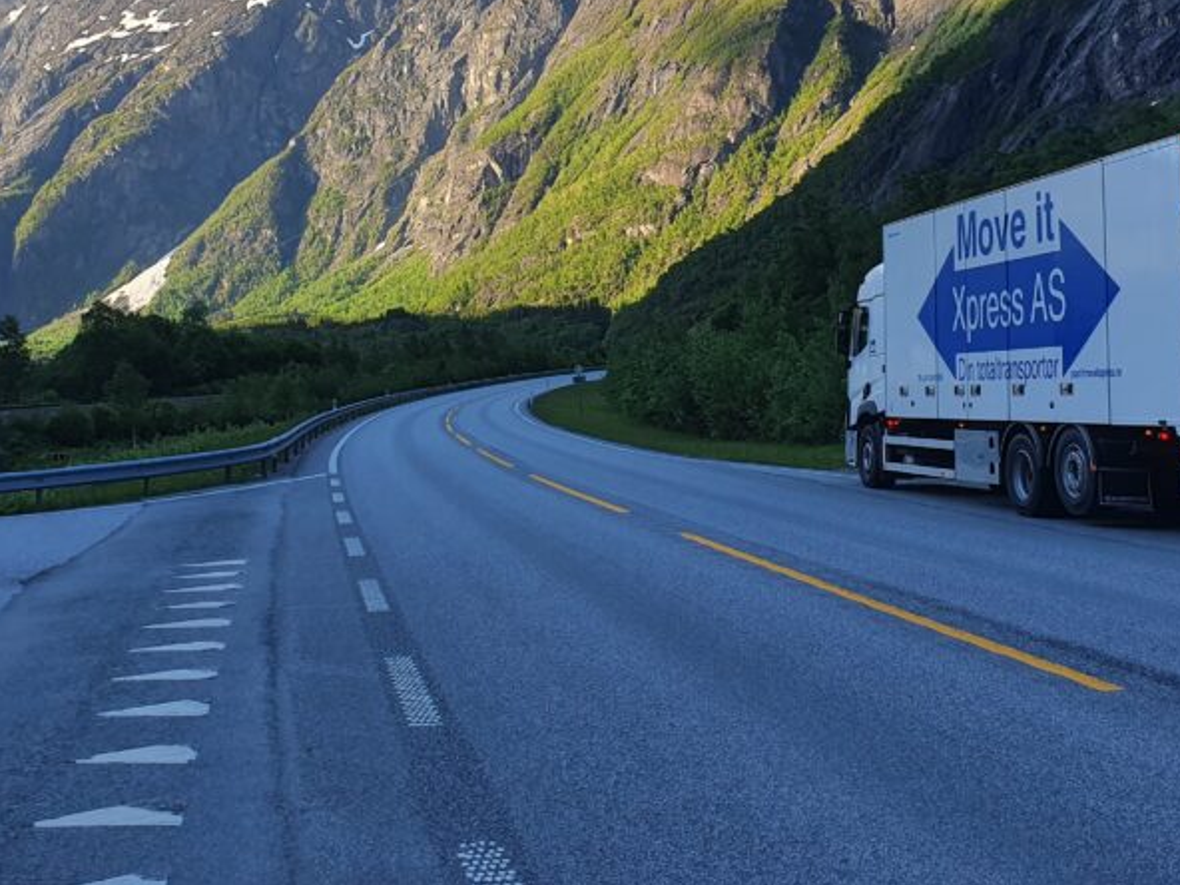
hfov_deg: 42.1
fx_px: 1534
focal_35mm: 45
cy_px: 153
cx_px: 586
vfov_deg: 31.2
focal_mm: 4.32
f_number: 2.4
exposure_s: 1/483
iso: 50
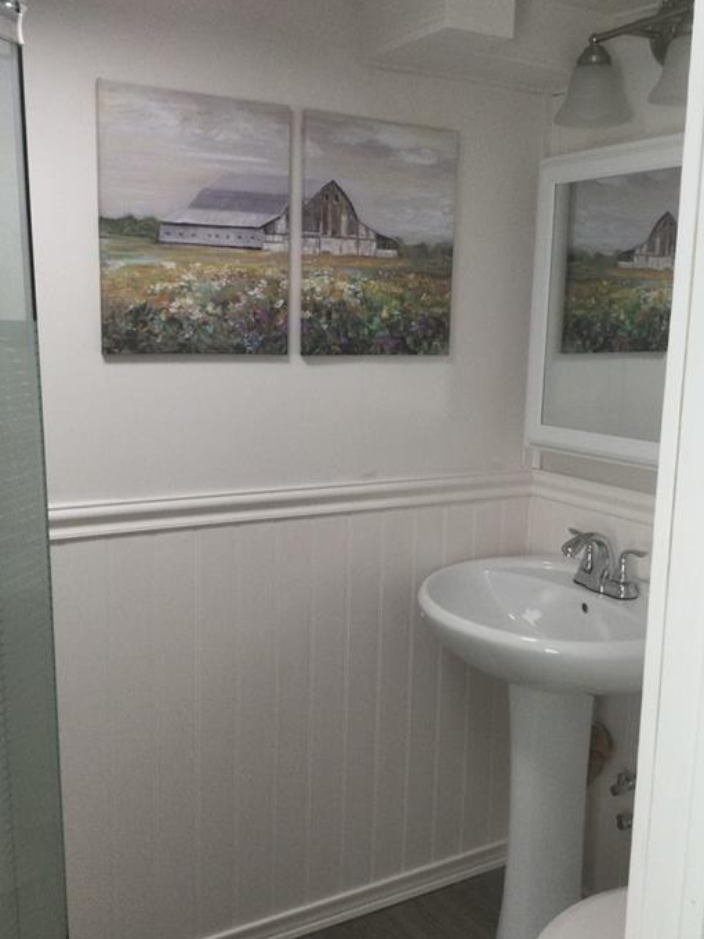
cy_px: 465
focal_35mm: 35
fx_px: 949
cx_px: 331
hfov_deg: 40.7
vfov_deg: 52.6
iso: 40
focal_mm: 3.3
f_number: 2.4
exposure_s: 1/30
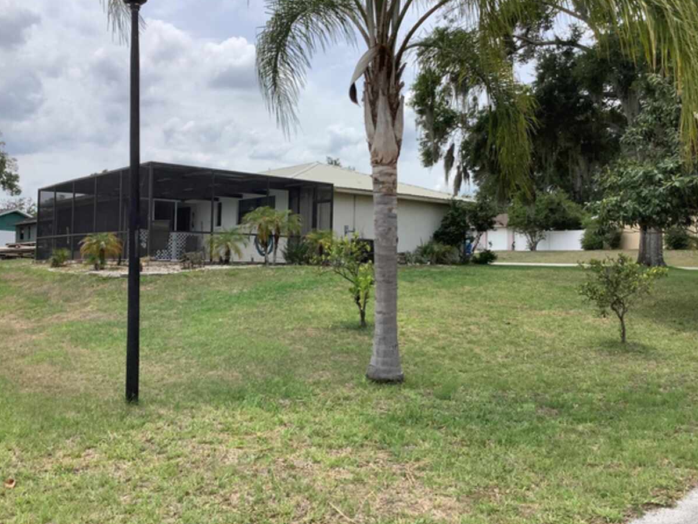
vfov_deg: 43.0
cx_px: 331
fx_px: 666
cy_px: 253
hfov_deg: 55.3
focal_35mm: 33
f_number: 2.4
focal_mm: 3.3
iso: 25
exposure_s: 1/1431
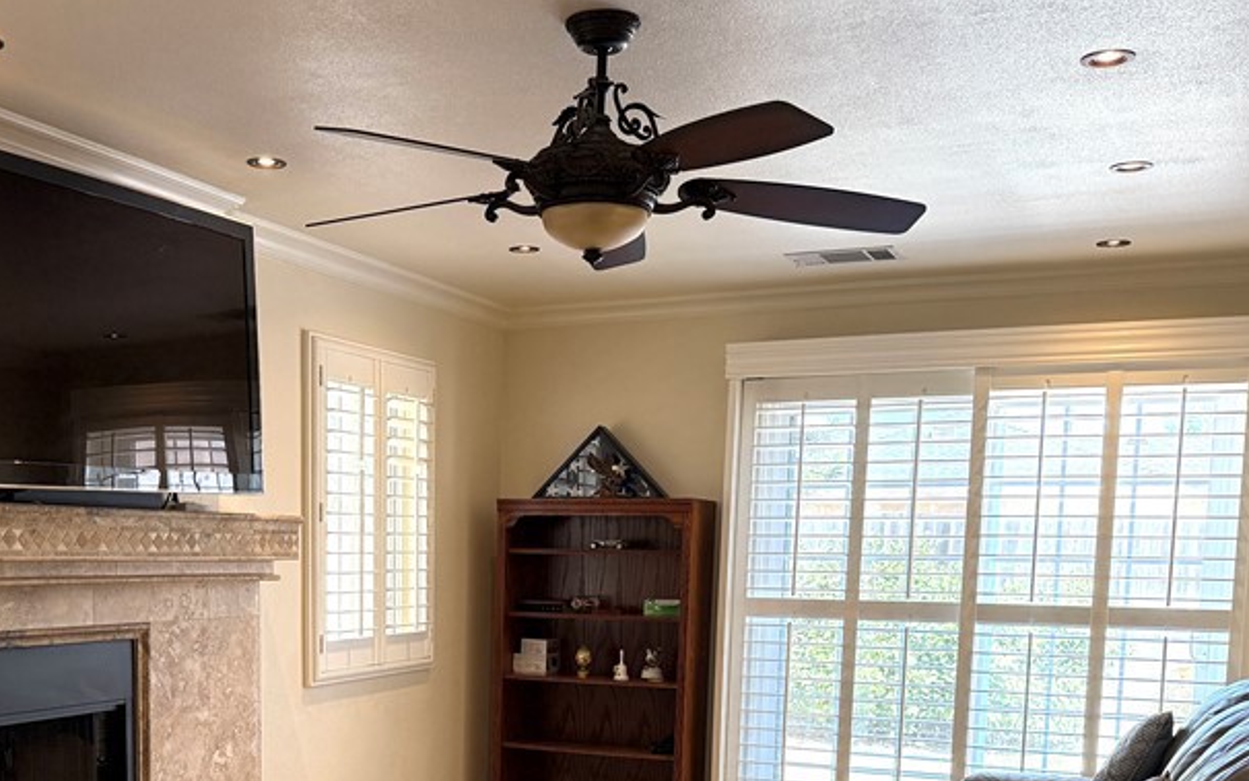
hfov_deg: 45.7
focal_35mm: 43
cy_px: 721
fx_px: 1464
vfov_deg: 28.6
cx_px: 443
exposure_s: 1/216
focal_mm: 6.76
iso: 200
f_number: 1.78
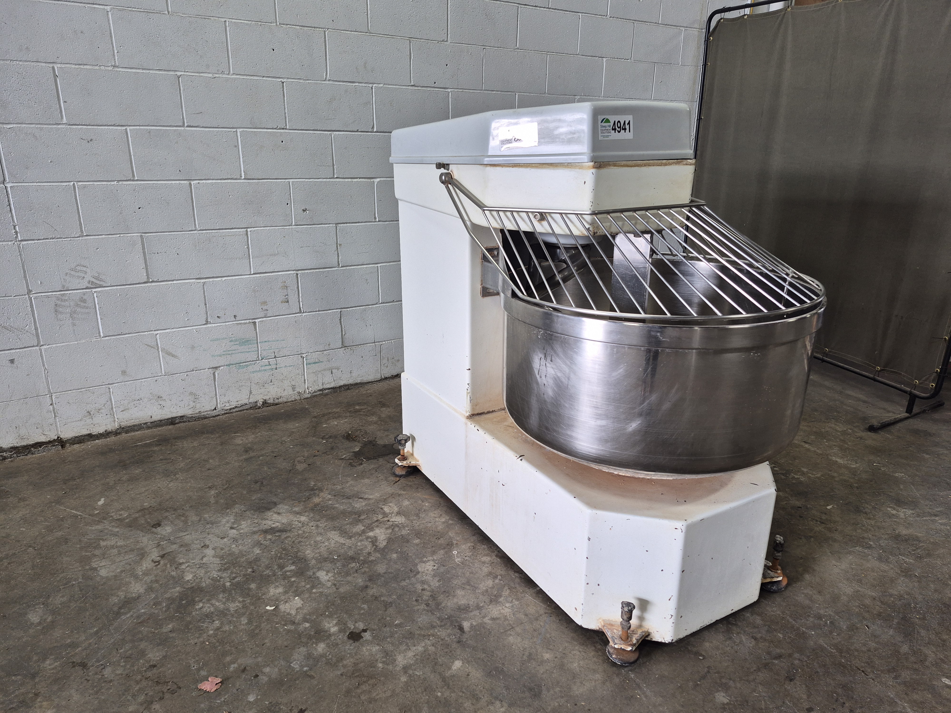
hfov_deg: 73.9
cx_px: 476
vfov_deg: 58.9
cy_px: 356
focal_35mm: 23
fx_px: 632
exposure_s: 1/120
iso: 80
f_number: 1.8
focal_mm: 5.4
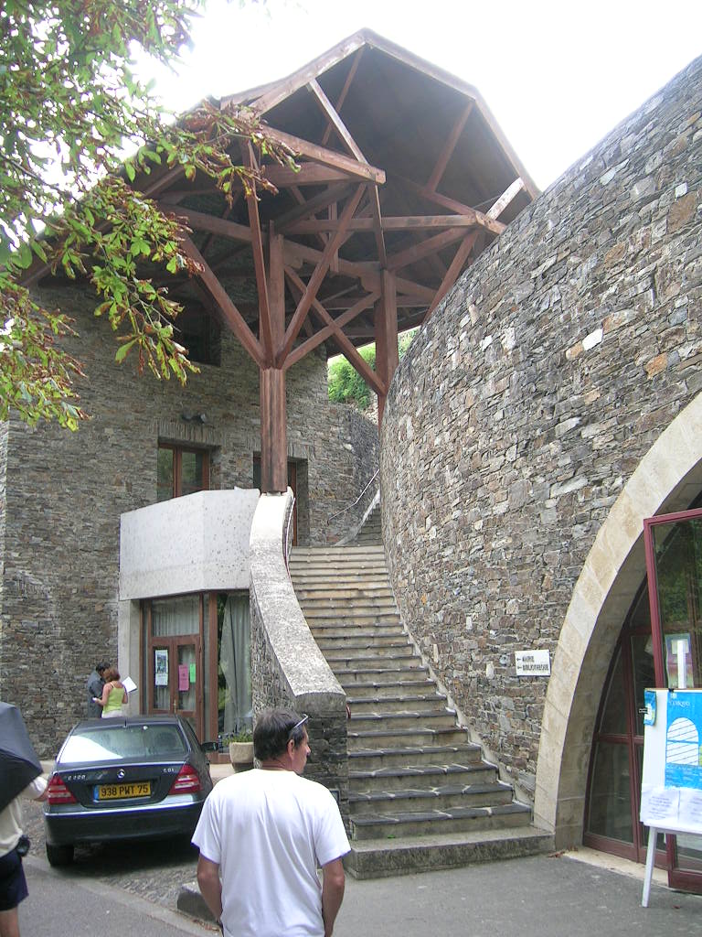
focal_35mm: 35
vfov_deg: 52.6
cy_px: 468
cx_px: 351
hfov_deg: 40.7
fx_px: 946
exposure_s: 1/46.9
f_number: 2.8
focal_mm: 5.4
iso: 50
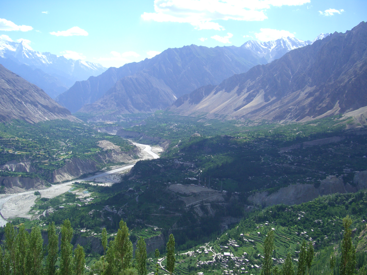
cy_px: 138
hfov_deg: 49.0
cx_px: 184
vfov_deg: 37.7
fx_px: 403
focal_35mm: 38
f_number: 5.6
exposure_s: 1/250
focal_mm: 7.9
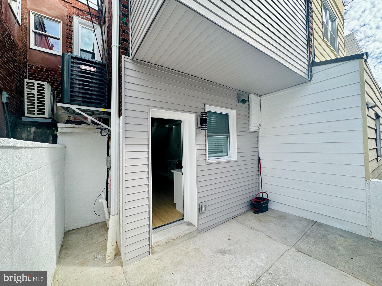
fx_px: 154
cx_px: 191
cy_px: 143
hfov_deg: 102.1
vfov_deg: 85.7
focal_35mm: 14
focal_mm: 2.22
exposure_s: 1/390
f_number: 2.2
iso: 40
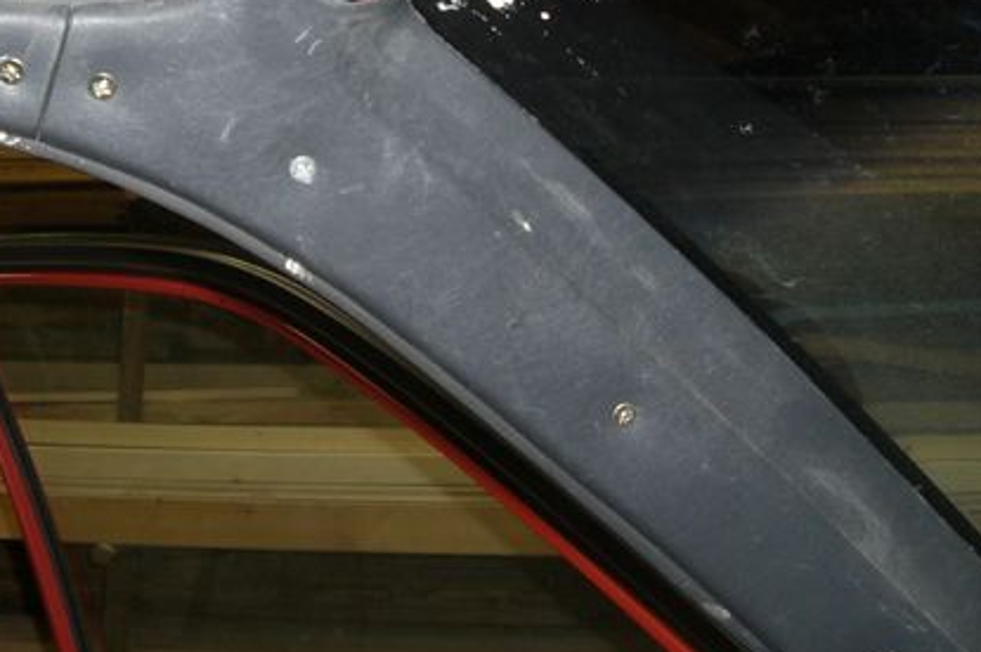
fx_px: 1661
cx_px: 390
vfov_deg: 22.0
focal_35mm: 61
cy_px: 137
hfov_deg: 32.8
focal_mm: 6.2
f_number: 2.7
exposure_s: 1/60
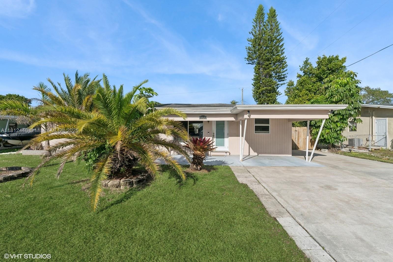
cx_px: 196
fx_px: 181
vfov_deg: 71.7
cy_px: 131
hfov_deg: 94.6
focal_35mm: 17
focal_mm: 16.6
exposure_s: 1/400
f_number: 10
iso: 200
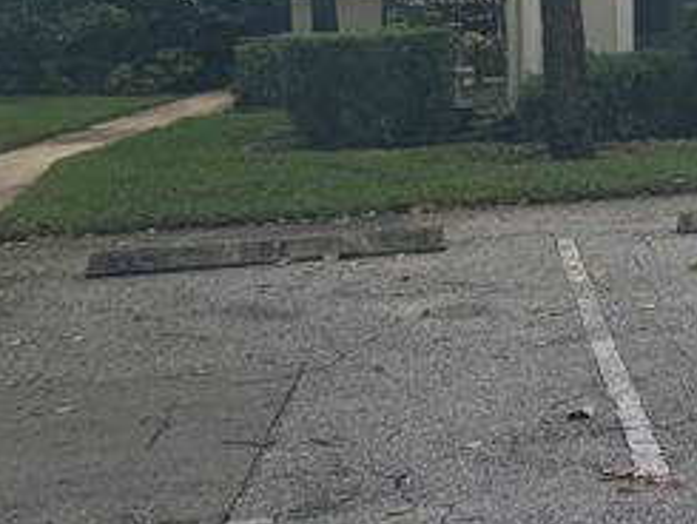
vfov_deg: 16.5
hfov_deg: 20.1
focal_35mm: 85
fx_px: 1712
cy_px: -142
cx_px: 1018
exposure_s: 1/3021
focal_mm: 5.96
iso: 50
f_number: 1.6
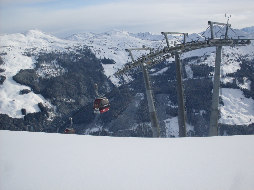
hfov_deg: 49.0
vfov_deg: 37.7
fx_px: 279
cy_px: 95
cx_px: 127
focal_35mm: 38
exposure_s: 1/350
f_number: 8.4
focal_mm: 6.3
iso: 80
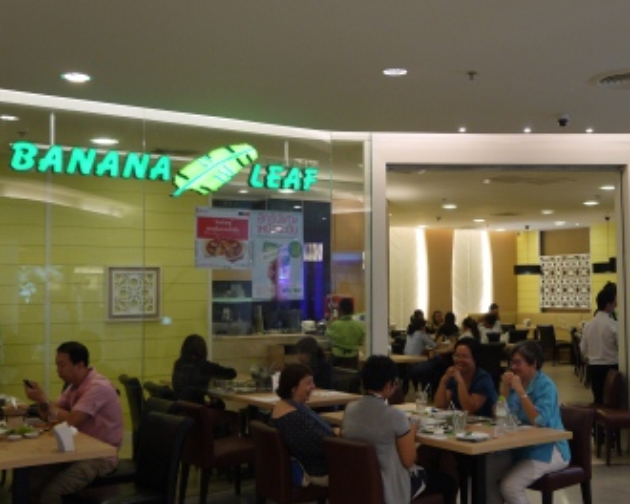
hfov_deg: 40.6
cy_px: 256
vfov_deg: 33.4
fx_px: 839
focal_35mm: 45
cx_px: 420
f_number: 4.1
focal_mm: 17
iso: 500
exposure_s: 1/60
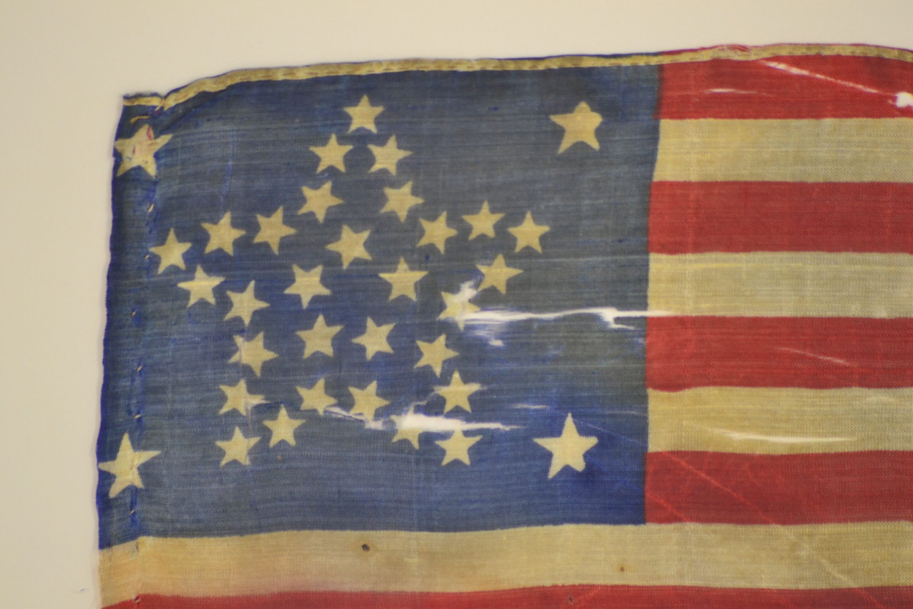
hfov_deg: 4.6
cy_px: 304
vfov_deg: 3.1
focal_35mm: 450
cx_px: 456
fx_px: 11412
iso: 800
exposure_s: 1/100
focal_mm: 300
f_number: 5.6
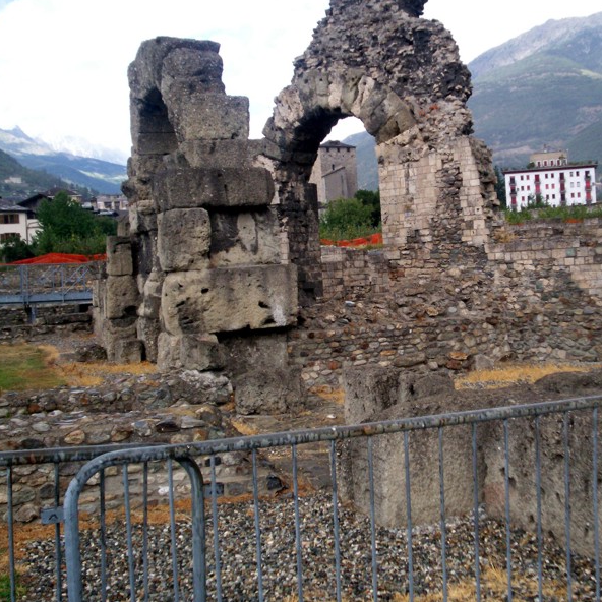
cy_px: 300
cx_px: 380
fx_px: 846
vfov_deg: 39.2
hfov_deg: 38.9
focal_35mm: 43
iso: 100
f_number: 4.5
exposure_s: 1/248
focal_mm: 5.9
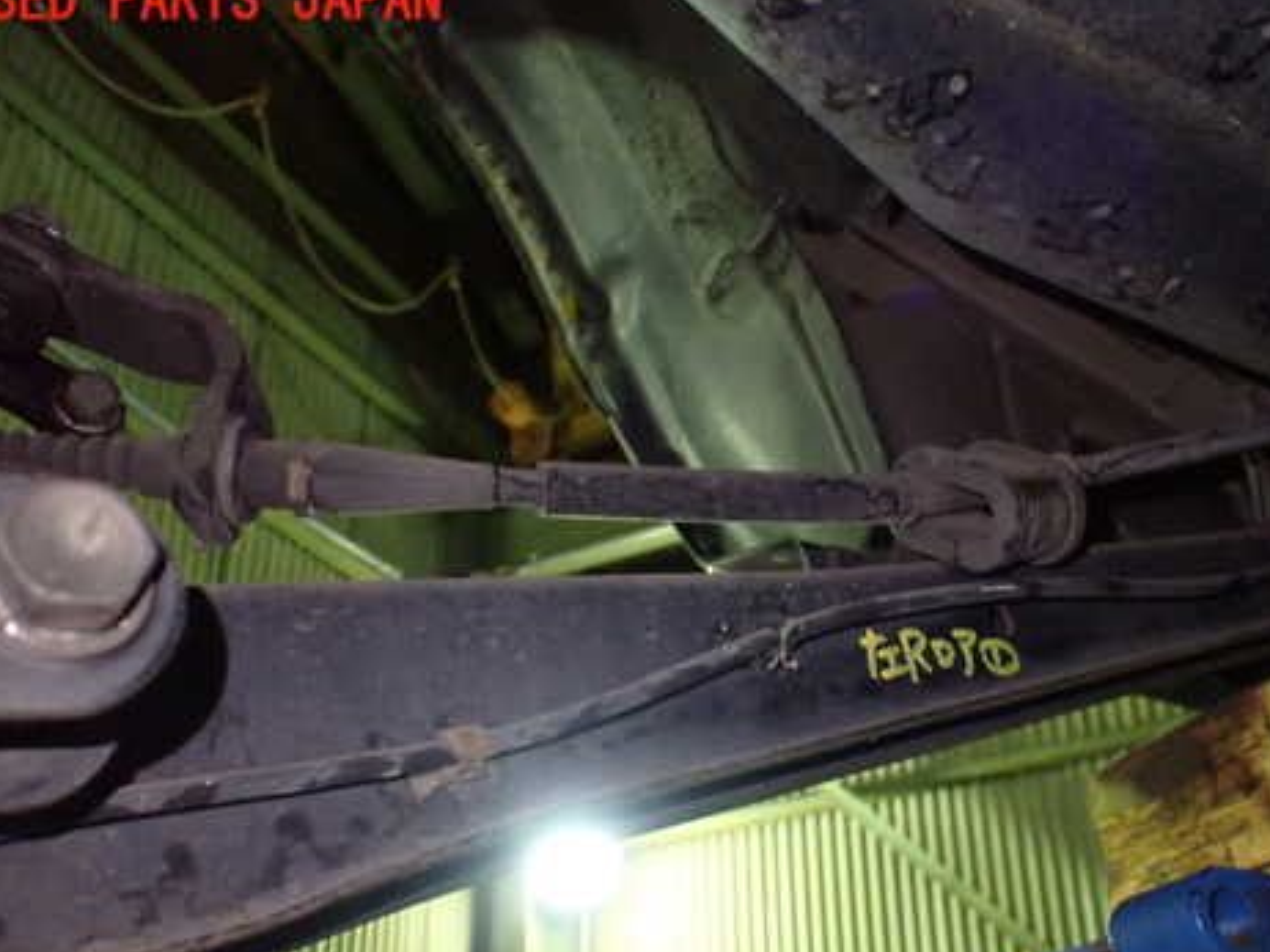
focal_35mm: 39
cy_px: 586
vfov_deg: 36.6
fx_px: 1430
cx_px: 767
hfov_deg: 47.6
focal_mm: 5.4
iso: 800
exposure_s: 1/40
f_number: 2.3
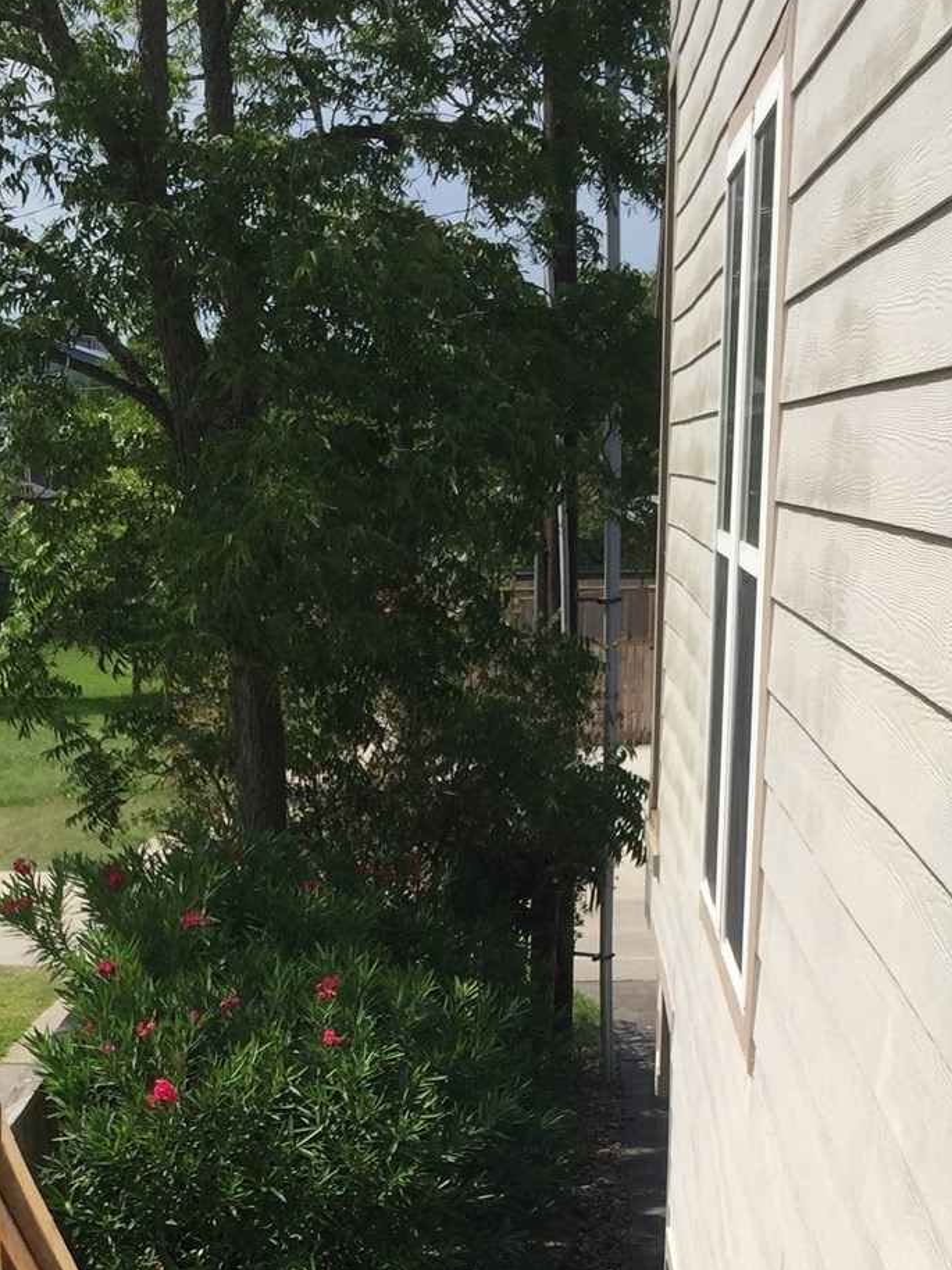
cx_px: 354
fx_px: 2385
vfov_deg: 28.1
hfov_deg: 22.5
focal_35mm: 65
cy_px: 1252
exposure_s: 1/2639
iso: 32
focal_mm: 4.15
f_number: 2.2
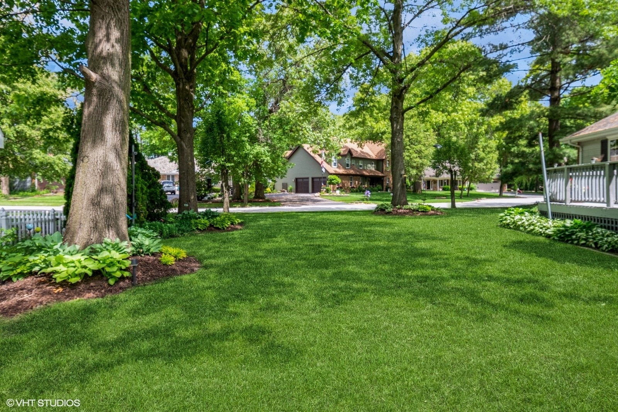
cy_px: 206
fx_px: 360
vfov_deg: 59.5
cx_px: 309
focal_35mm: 21
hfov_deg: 81.2
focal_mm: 14
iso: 100
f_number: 8
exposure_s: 1/60
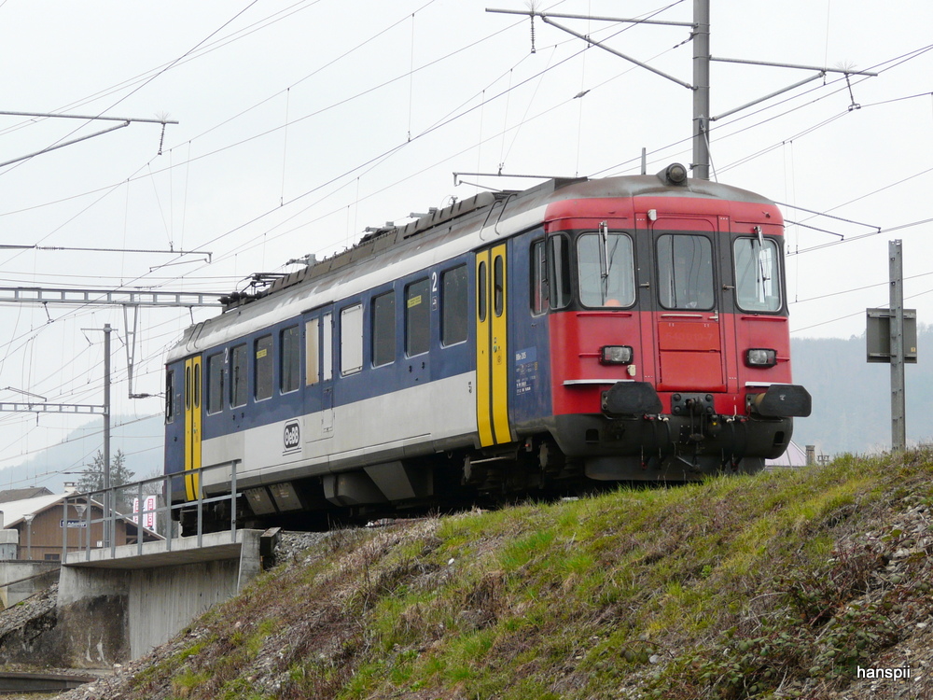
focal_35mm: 120
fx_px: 3234
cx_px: 466
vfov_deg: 12.3
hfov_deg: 16.4
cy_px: 350
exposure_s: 1/250
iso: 100
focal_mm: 19.7
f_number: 4.5
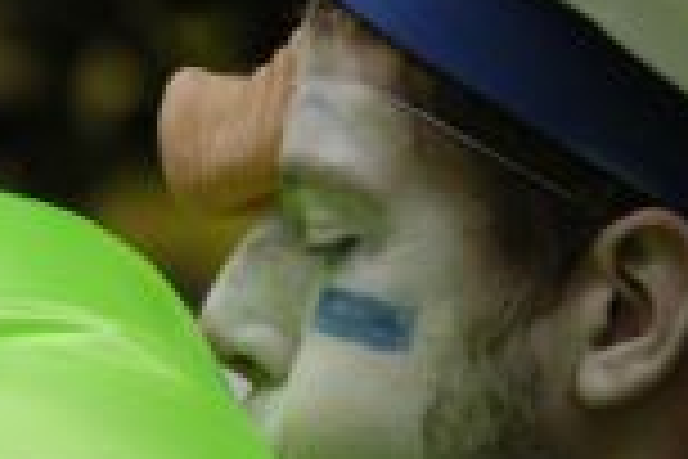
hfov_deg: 1.7
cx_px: 378
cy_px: 374
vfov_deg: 1.2
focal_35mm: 1182
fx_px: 22588
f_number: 6.3
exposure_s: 1/750
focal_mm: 200
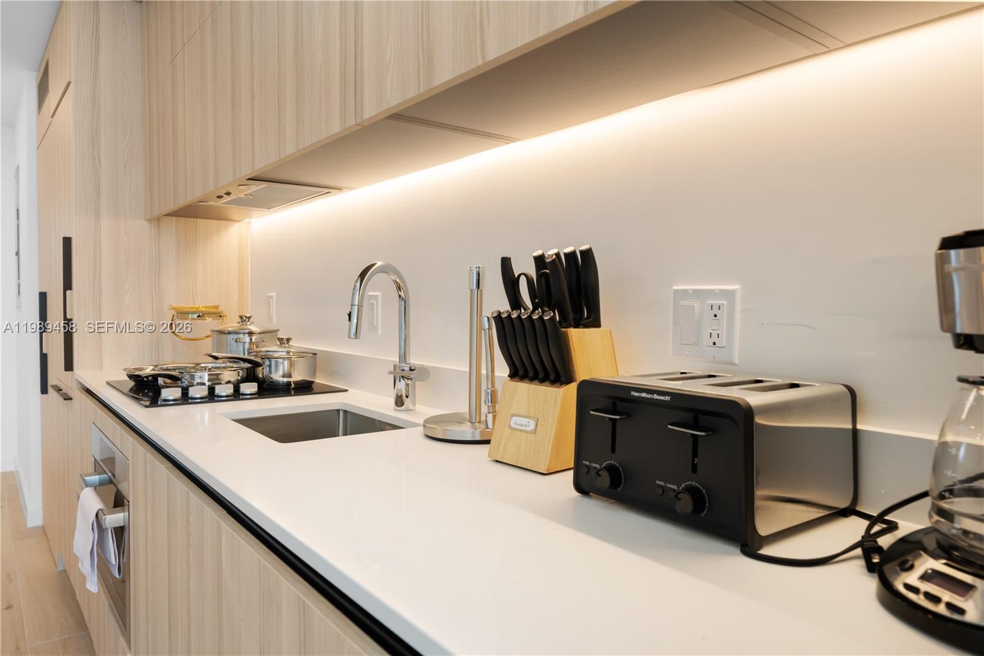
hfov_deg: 73.8
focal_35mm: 24
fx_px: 656
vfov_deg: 53.1
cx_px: 492
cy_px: 328
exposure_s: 1/60
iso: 1000
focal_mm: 24
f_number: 6.3
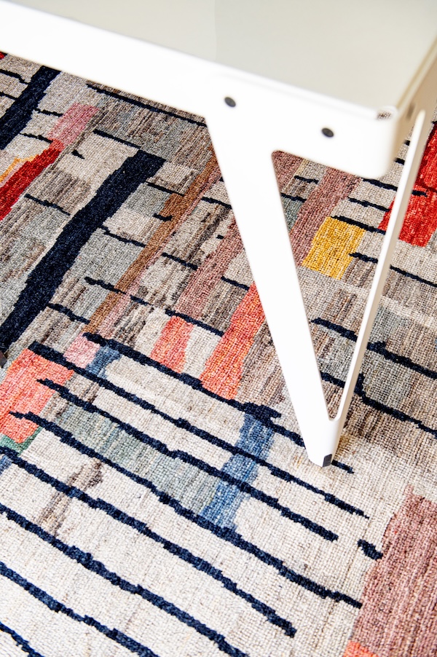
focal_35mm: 40
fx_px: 729
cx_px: 218
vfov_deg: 48.5
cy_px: 328
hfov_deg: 33.4
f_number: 4.5
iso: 400
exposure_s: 1/100
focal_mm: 40
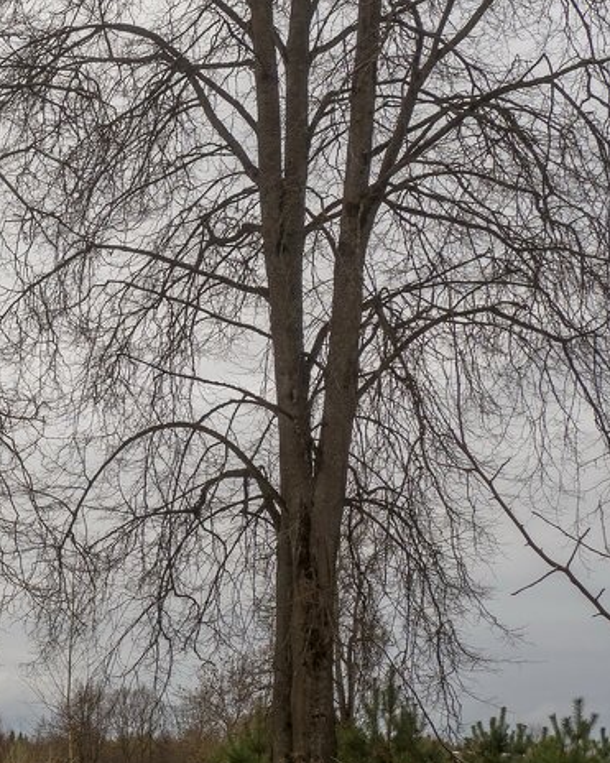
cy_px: 363
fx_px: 2032
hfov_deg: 16.1
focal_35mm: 90
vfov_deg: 21.3
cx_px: -210
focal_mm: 20
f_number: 8
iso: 250
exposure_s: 1/320
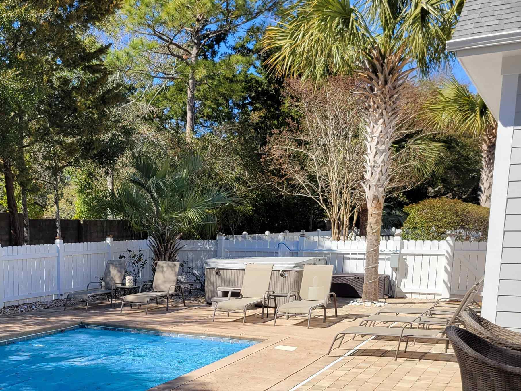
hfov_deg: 41.0
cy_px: 327
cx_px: 97
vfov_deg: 31.8
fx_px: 662
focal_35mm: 44
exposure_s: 1/1199
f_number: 1.8
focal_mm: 5.4
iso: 40
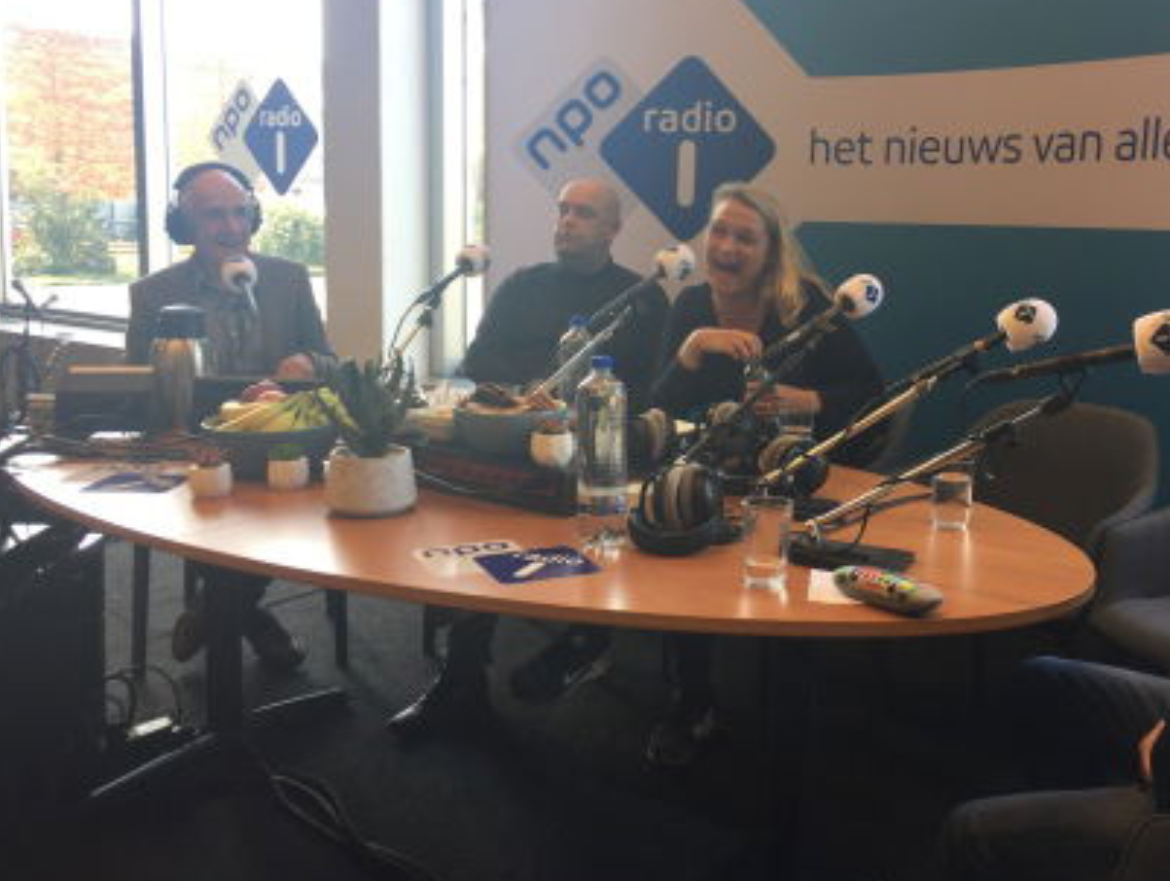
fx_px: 1219
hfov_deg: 50.9
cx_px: 712
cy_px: 366
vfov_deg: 39.6
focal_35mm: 36
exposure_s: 1/50
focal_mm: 4.15
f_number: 2.2
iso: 32
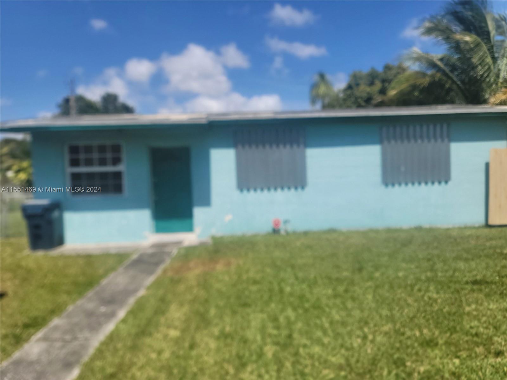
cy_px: 190
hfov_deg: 69.4
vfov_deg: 54.9
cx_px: 254
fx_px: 366
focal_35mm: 25
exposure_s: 1/1380
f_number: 1.8
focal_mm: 7
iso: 20
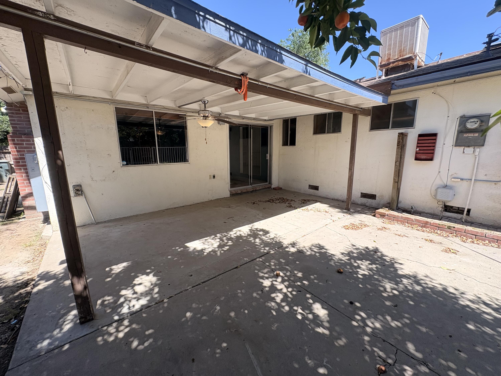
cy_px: 188
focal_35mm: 14
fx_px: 203
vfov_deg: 85.7
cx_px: 250
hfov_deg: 102.1
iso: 64
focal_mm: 2.22
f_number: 2.2
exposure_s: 1/533
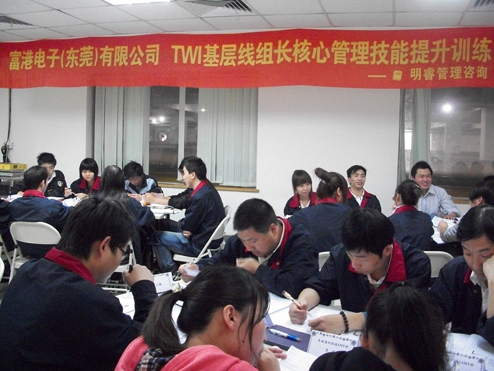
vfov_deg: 40.7
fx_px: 499
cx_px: 247
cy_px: 186
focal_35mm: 35
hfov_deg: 52.6
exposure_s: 1/30
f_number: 3.1
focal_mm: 6.3
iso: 640
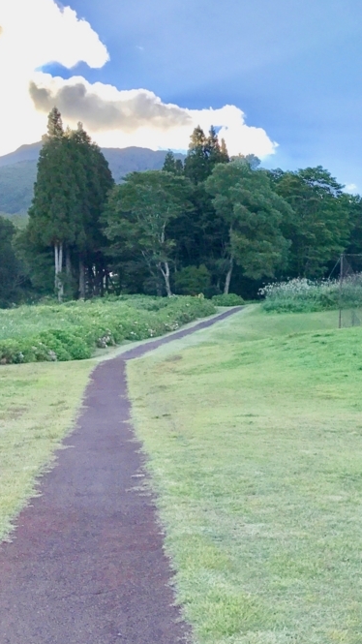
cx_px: 474
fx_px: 802
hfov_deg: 22.6
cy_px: 349
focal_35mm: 47
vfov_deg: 43.7
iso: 20
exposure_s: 1/840
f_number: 1.8
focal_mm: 3.99
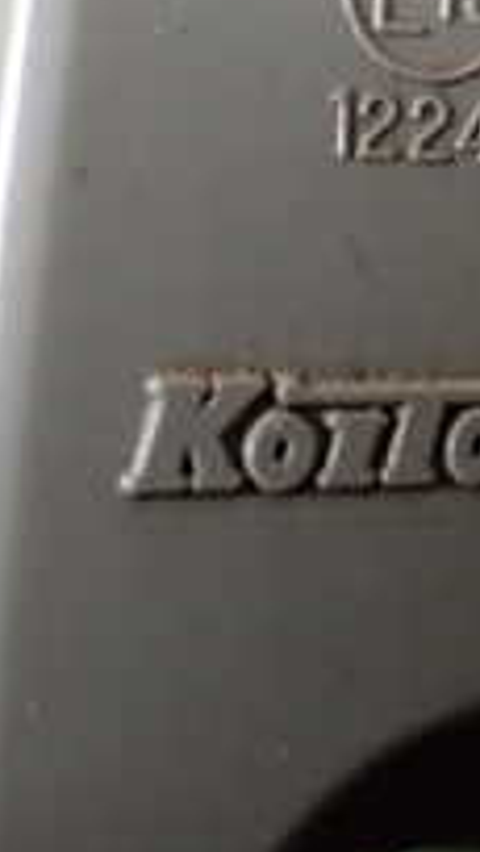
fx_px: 2169
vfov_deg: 21.5
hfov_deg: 12.2
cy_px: 4
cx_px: 672
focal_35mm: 96
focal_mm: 5.4
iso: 640
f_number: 2.3
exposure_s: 1/125
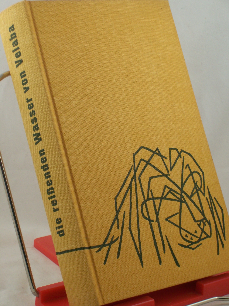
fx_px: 900
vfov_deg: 19.3
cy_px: 153
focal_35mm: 102
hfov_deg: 14.5
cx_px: 114
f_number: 4.6
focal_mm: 16.8
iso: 125
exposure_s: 1/100
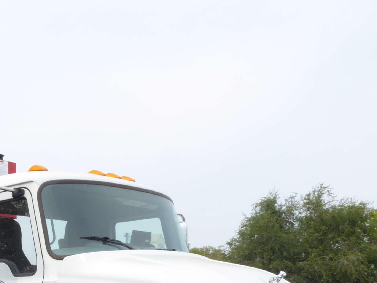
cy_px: 324
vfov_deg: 24.5
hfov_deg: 32.0
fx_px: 599
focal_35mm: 55
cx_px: -8
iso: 80
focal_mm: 4.3
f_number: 8
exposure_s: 1/80
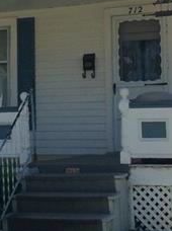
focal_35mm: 108
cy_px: 65
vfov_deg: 18.2
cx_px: 14
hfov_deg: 13.5
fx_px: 718
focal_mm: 3.3
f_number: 2.4
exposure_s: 1/894
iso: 32
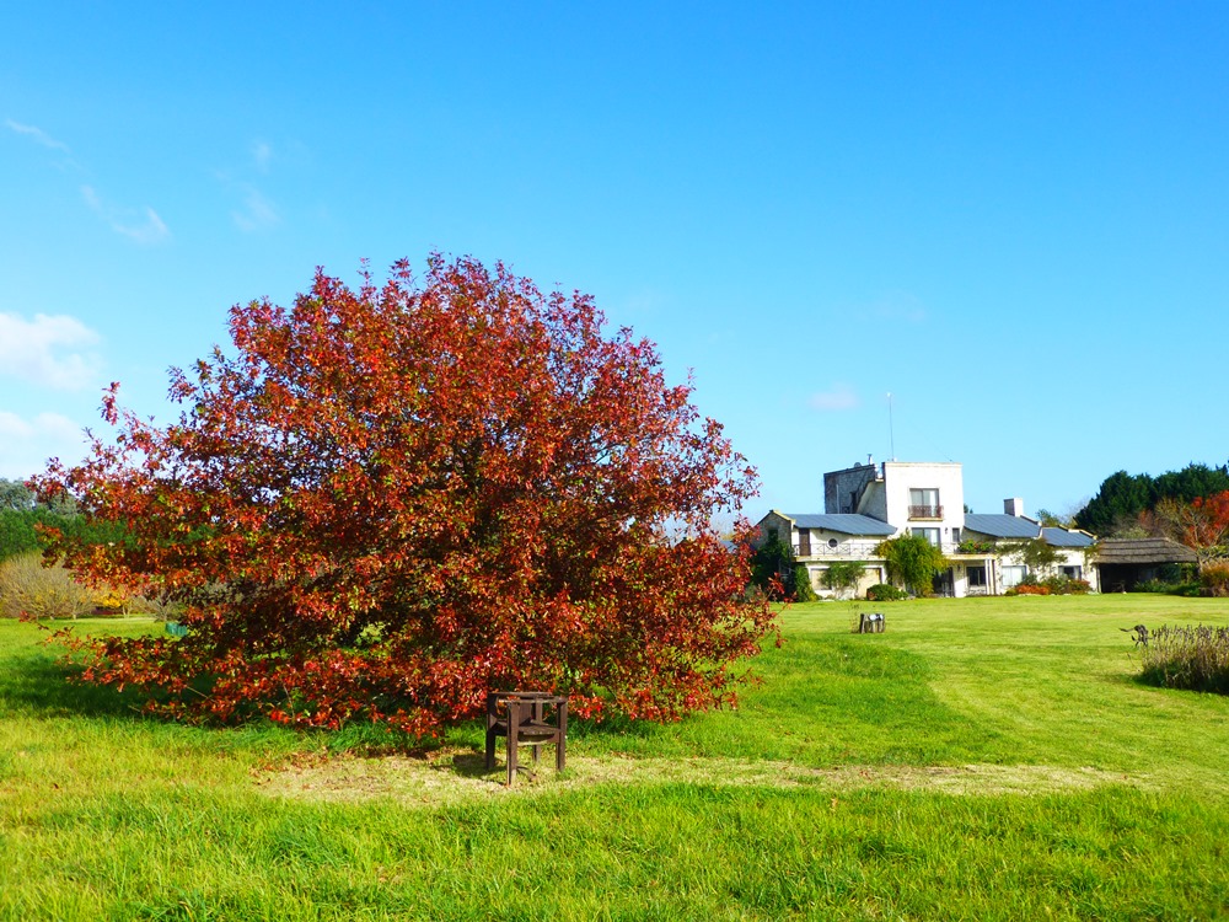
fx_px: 1207
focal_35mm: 34
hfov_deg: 54.0
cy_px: 461
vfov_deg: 41.8
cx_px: 614
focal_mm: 6.1
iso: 100
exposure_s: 1/640
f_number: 3.7
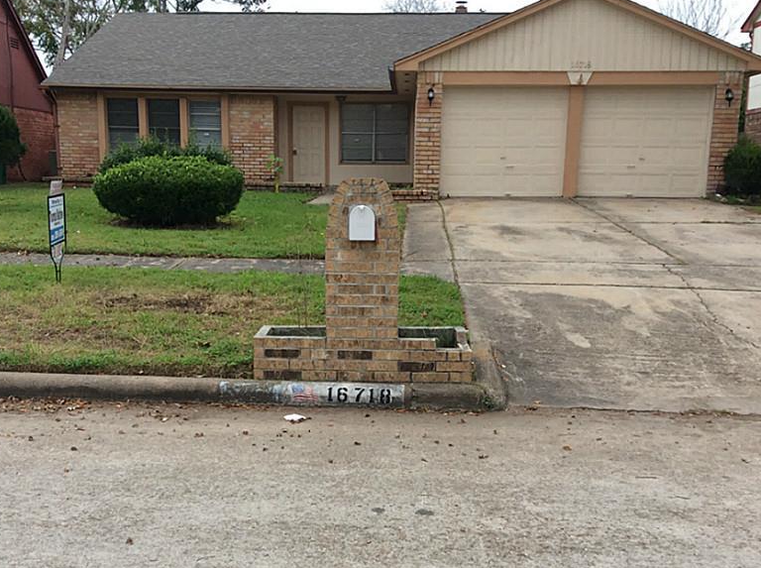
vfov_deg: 32.6
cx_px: 334
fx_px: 965
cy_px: 347
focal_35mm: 44
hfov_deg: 42.9
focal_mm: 3.3
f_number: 2.4
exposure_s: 1/351
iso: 32
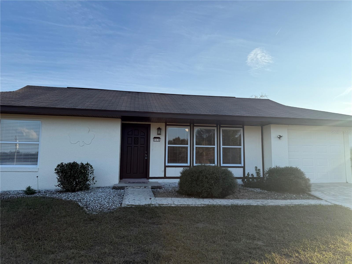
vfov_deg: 56.8
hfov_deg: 71.6
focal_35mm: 24
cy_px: 132
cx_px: 176
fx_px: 244
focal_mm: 6.76
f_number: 1.78
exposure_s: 1/3425
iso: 80
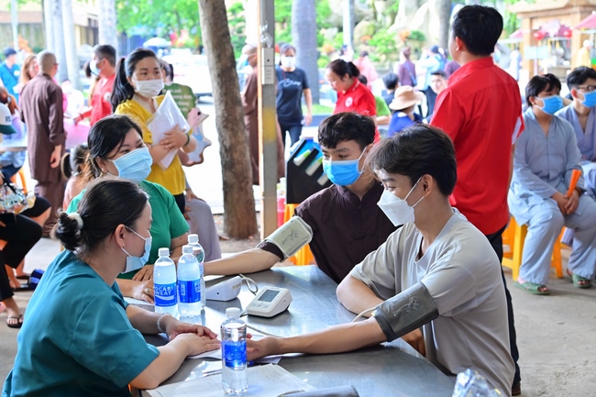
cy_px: 198
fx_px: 861
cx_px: 298
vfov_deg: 26.0
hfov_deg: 38.2
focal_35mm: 52
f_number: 5
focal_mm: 52
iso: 1250
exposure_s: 1/100
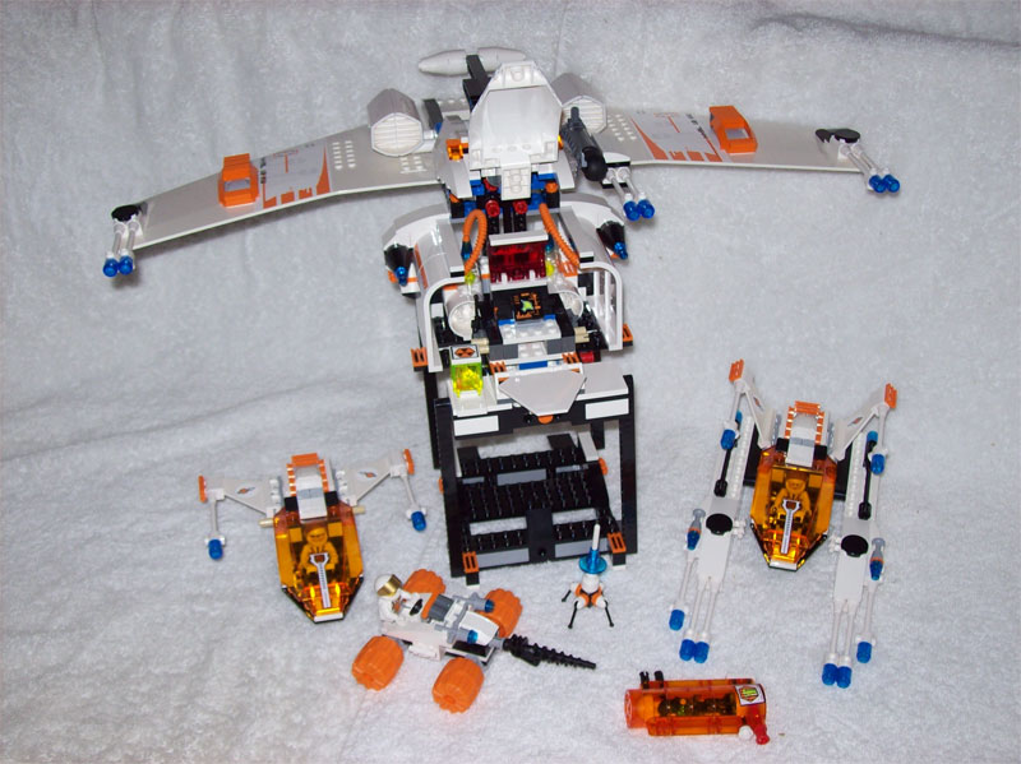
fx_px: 1326
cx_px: 510
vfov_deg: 32.1
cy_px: 382
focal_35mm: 45
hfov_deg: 42.1
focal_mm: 7.6
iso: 80
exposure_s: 1/73.6
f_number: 3
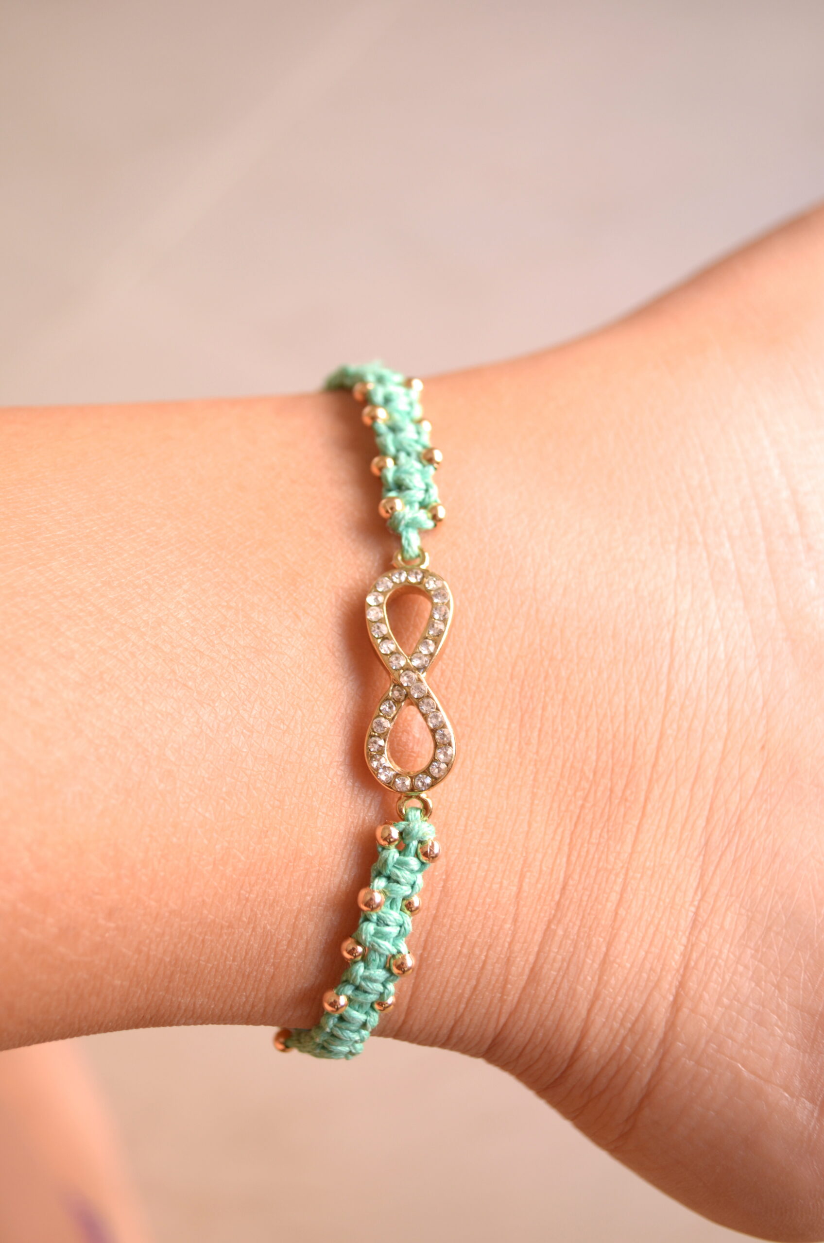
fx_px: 1345
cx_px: 412
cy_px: 622
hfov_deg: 34.1
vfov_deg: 49.6
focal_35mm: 39
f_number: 4.2
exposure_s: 1/25
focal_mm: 26
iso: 200
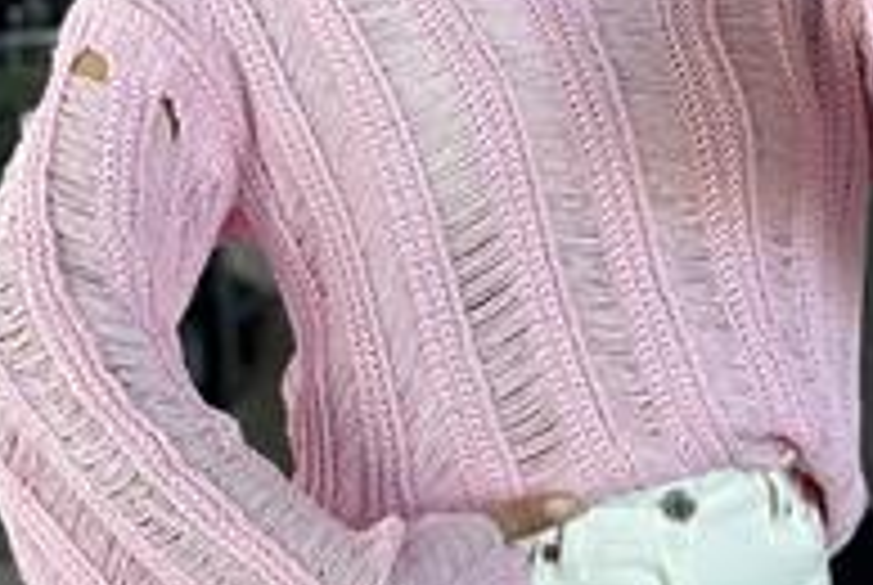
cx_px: 626
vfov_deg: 10.5
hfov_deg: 15.7
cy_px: 99
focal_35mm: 130
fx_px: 3157
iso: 125
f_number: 1.78
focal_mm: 6.86
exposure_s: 1/86
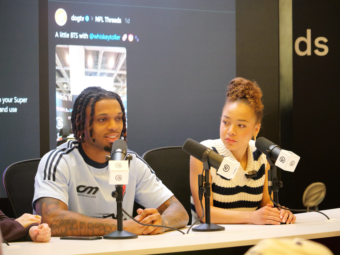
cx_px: 170
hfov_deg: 16.4
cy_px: 128
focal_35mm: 120
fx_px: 1179
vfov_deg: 12.4
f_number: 2.8
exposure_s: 1/200
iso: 4000
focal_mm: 60
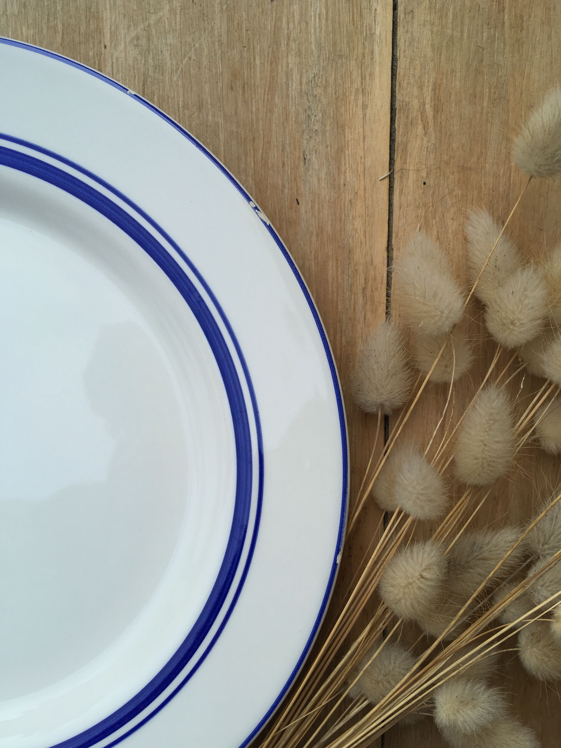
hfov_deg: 48.2
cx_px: 280
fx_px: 627
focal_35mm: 29
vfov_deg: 61.7
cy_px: 374
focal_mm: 4.15
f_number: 2.2
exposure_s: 1/444
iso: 25
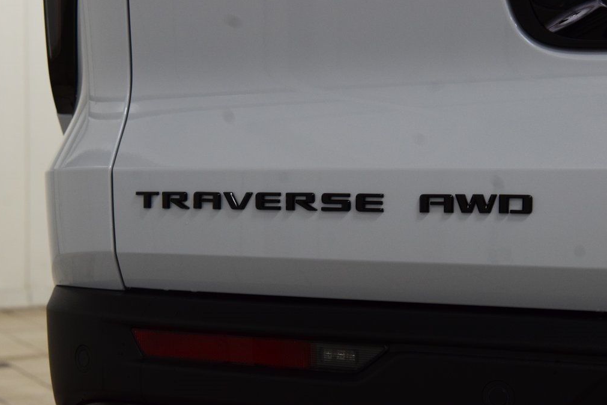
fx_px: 1332
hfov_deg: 25.7
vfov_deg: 17.3
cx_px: 304
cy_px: 203
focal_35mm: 79
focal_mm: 52
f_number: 8
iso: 1600
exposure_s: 1/60
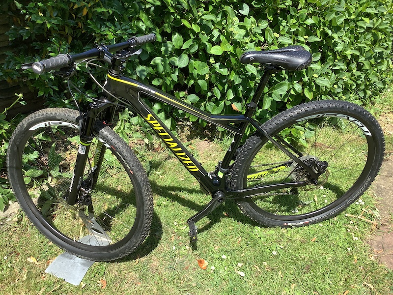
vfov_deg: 45.4
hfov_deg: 58.4
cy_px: 148
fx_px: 352
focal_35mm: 31
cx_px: 196
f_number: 2.4
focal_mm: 3.3
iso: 25
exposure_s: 1/543
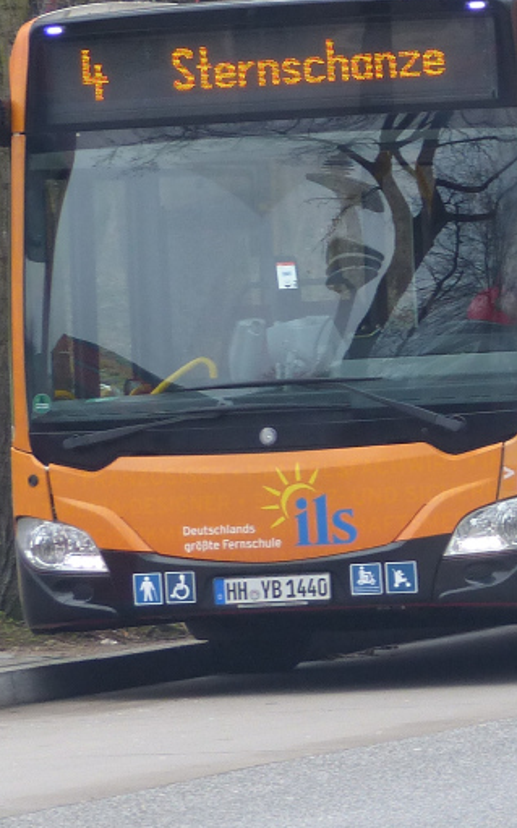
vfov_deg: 5.6
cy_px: 211
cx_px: 822
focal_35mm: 372
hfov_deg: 3.5
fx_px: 8393
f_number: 2.8
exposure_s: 1/80
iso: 125
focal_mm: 22.6
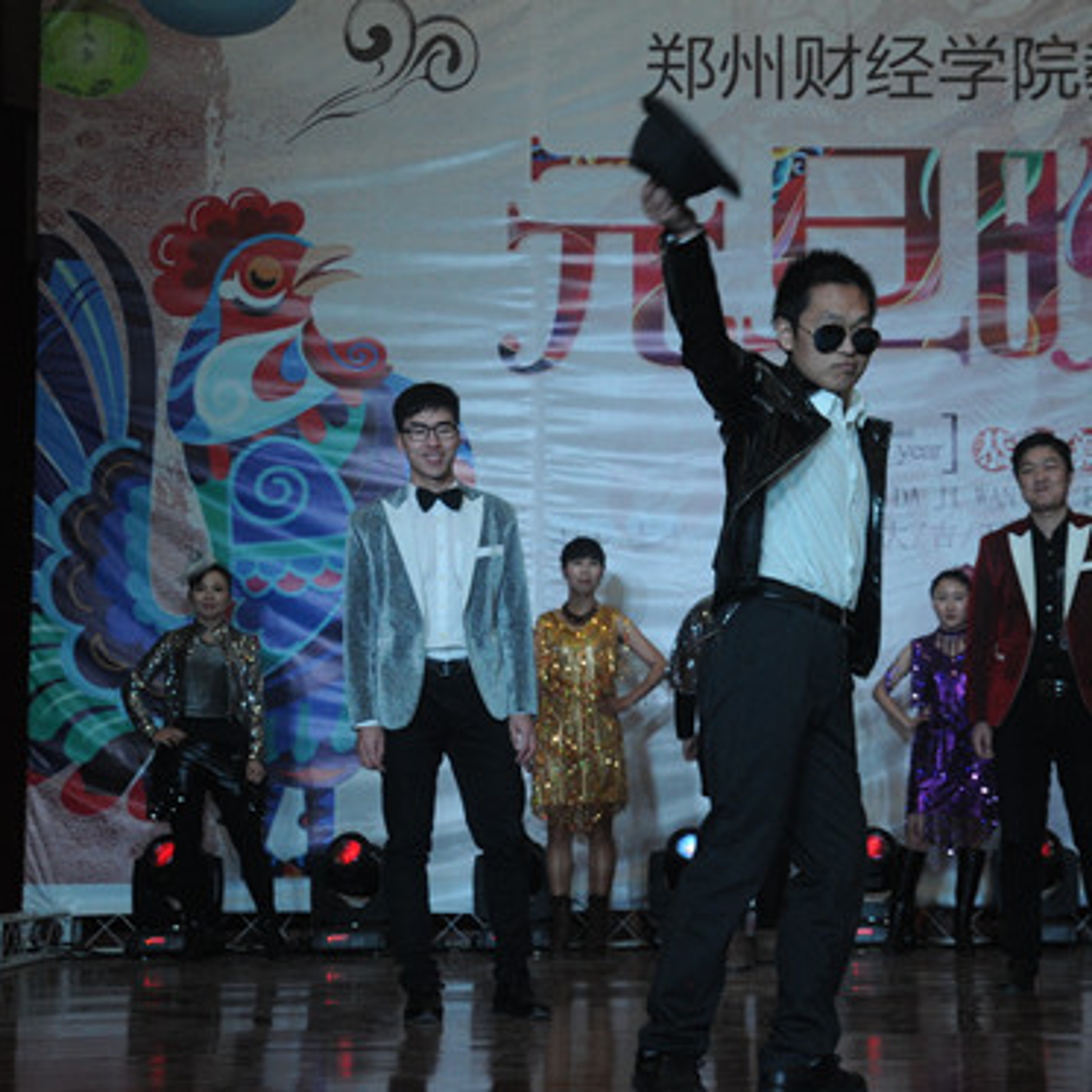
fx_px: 2558
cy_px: 536
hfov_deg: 23.9
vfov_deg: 24.1
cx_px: 799
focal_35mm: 72
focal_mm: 35
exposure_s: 1/125
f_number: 5.6
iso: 800
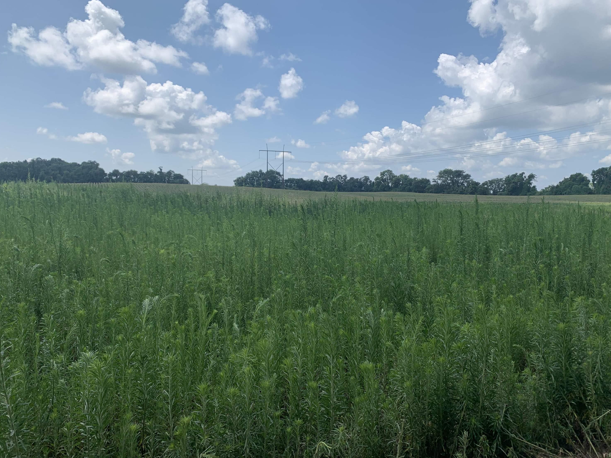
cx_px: 308
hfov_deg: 65.3
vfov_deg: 51.4
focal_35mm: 27
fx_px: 477
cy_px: 221
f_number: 1.8
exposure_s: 1/2481
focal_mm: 4.25
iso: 25
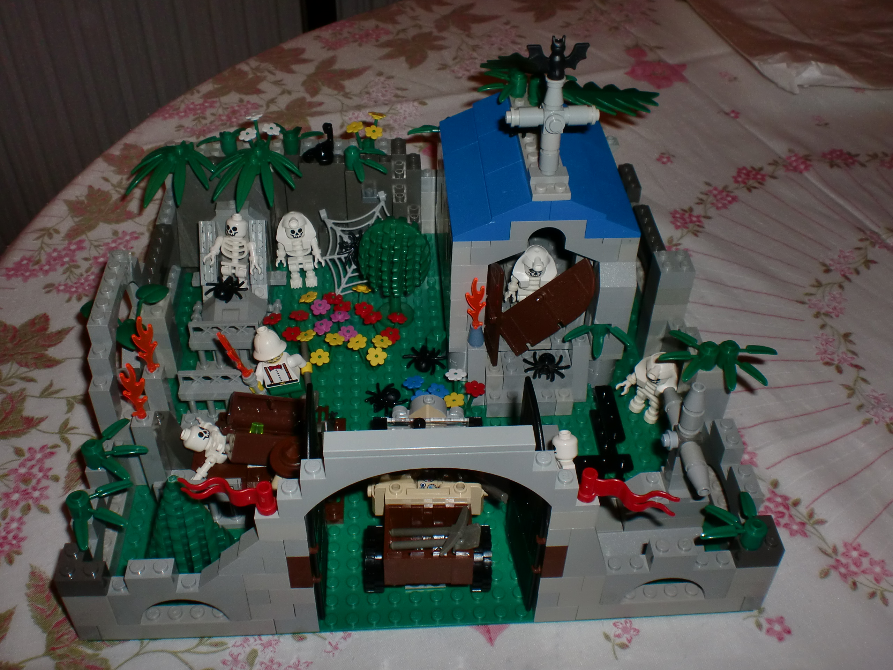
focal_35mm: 35
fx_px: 903
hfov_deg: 52.6
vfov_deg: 40.7
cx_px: 446
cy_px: 335
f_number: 5.6
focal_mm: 6.3
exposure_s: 1/40
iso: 125
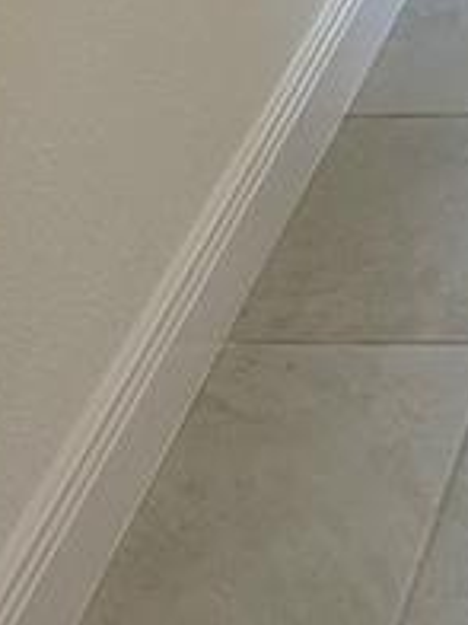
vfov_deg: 11.2
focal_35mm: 147
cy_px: -877
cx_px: 981
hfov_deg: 9.4
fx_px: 2650
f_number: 1.78
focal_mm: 6.86
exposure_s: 1/198
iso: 80
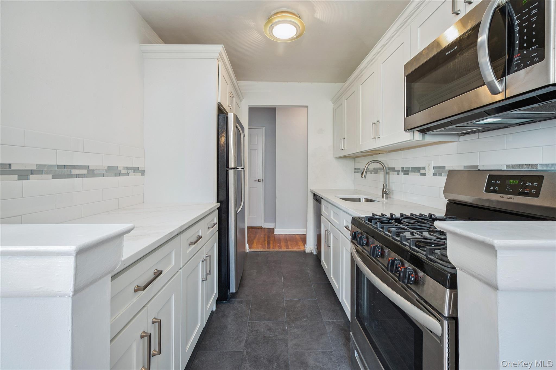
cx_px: 278
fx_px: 216
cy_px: 185
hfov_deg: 104.3
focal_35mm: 14
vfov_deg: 81.1
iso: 200
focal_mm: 14
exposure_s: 1/2
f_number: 11
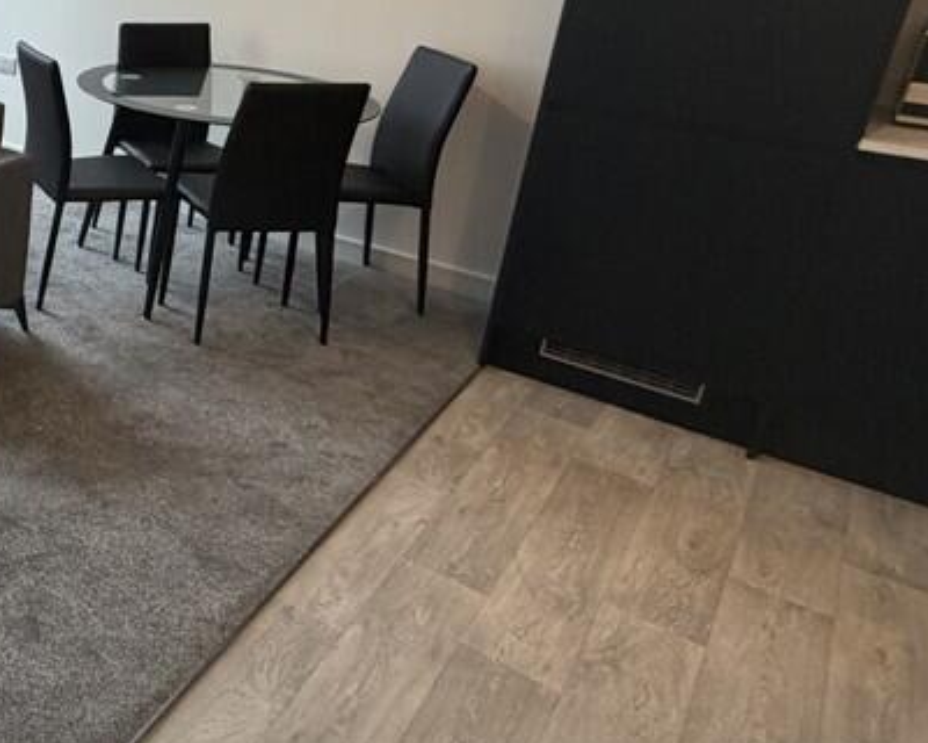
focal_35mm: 35
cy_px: 142
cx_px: -218
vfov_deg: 40.4
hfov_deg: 37.2
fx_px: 961
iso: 200
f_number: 2.2
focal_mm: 2.22
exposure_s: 1/121
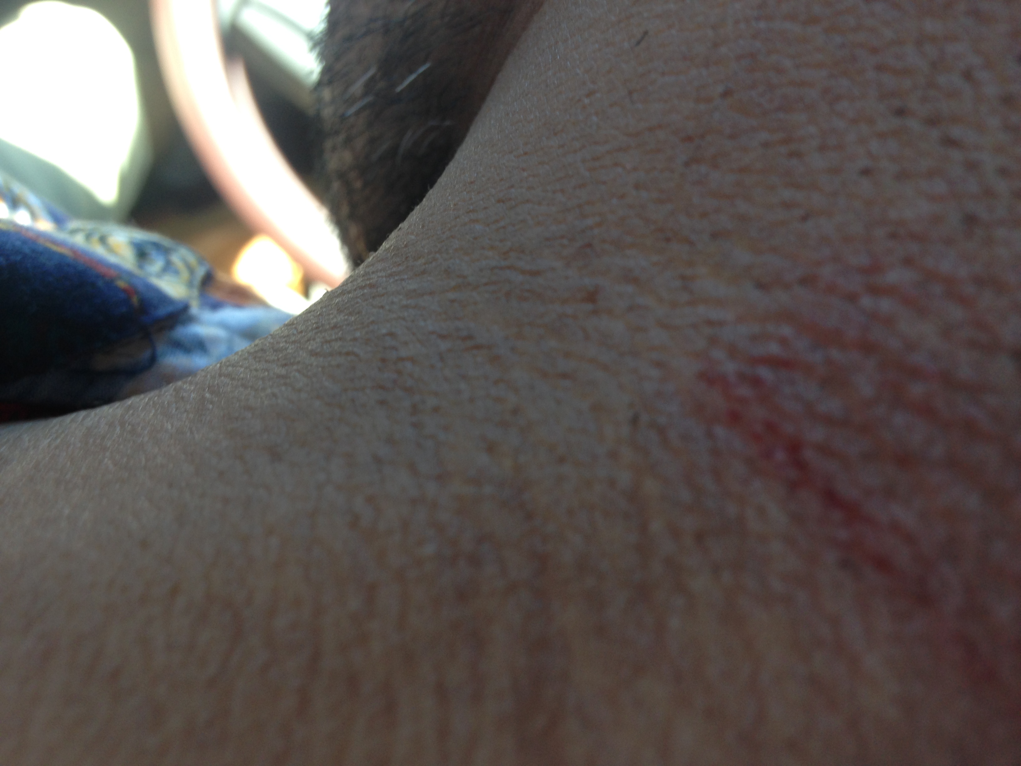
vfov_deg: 42.9
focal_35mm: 33
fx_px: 973
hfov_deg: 55.4
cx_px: 510
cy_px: 383
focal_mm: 4.12
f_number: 2.4
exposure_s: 1/40
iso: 50
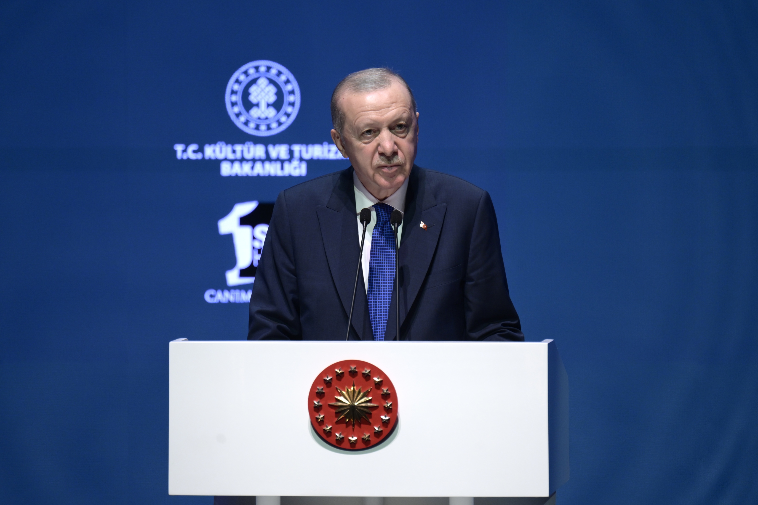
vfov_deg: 3.4
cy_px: 252
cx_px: 379
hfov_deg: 5.2
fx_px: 8422
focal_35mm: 400
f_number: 5.6
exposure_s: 1/40
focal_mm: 400
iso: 640
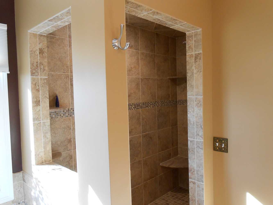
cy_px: 102
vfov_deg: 53.1
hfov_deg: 67.3
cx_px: 136
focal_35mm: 26
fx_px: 205
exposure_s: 1/30
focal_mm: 4.6
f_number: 3.5
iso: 250
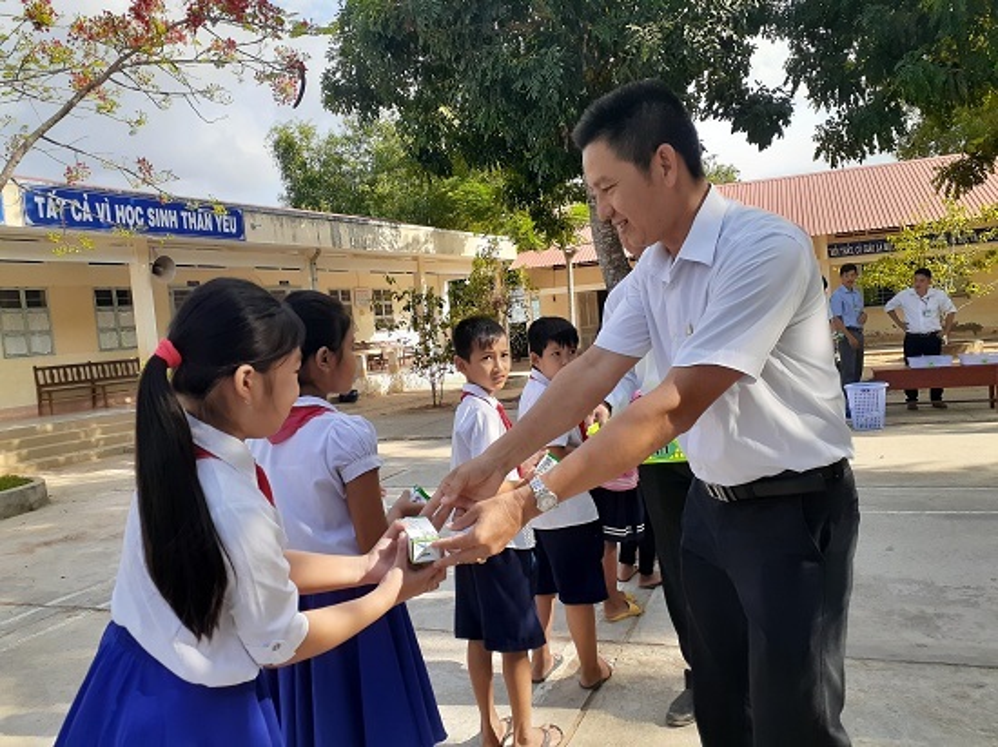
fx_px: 778
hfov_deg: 65.3
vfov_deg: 51.3
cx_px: 499
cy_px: 374
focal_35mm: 27
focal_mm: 3.6
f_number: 1.9
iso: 40
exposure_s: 1/563
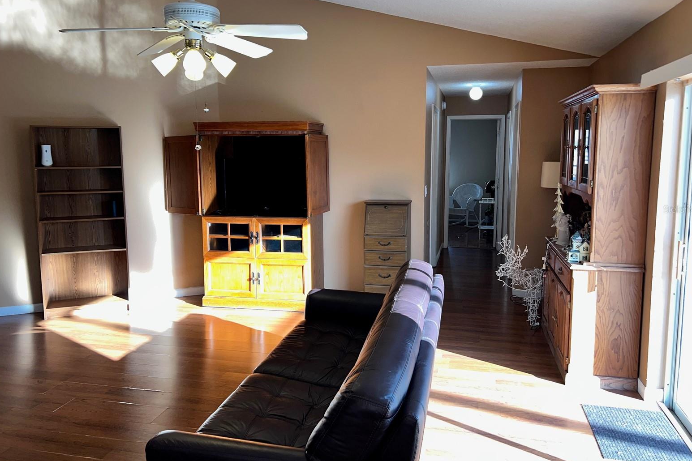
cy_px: 209
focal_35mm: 28
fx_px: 538
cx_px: 348
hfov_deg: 65.5
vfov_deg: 46.3
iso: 50
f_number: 1.5
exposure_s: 1/121
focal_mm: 5.7
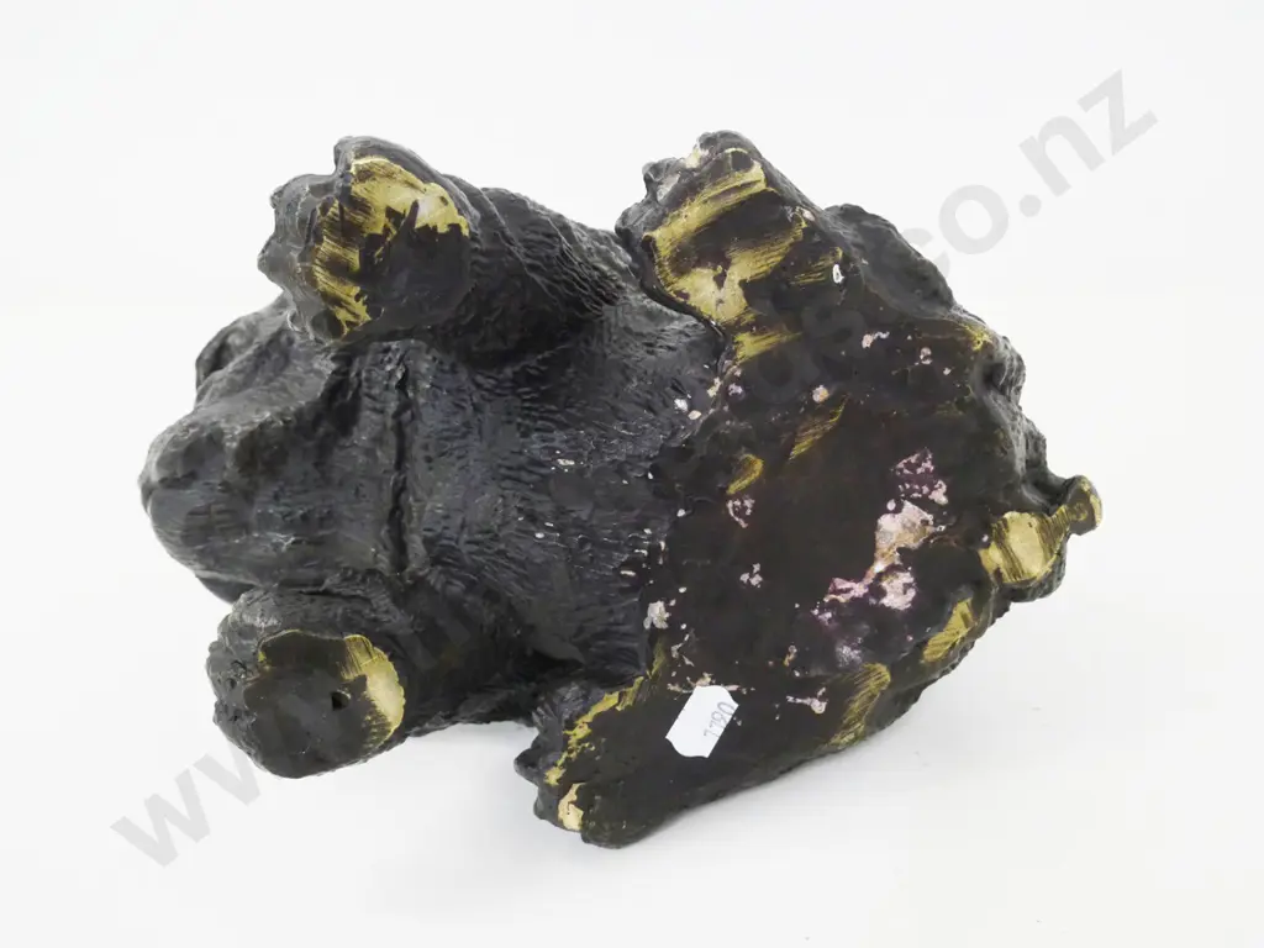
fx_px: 1826
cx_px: 632
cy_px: 474
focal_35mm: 50
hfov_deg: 38.2
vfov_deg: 29.1
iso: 3200
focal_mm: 25
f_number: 6.3
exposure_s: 1/100
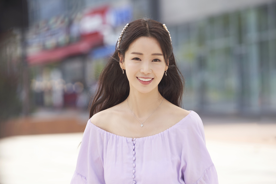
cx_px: 138
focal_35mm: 160
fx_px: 1227
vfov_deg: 8.6
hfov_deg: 12.8
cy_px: 92
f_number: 4.5
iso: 100
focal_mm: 160
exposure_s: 1/250
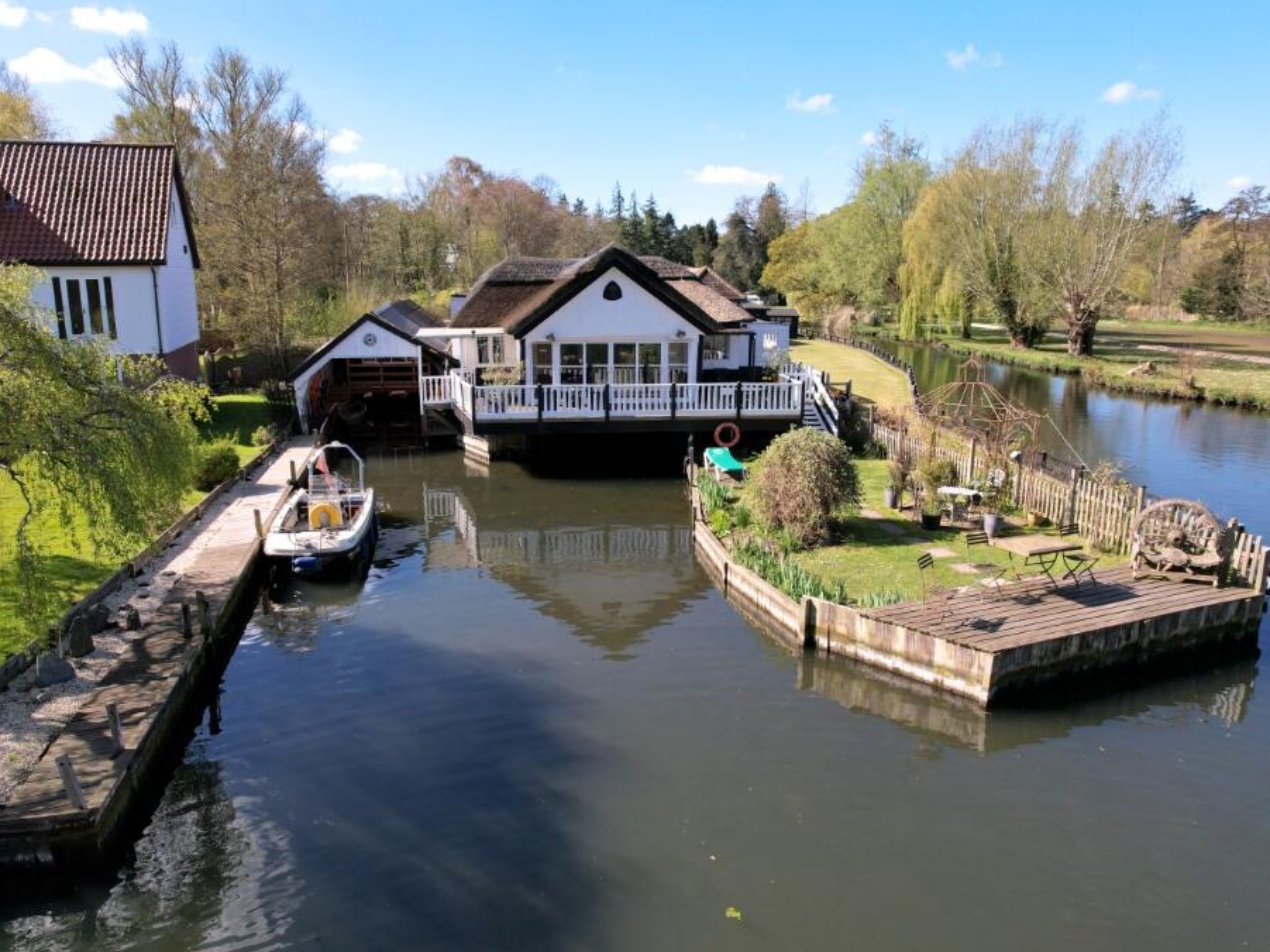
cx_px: 599
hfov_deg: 71.6
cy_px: 473
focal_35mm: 24
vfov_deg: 56.8
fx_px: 880
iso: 100
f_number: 2.8
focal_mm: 8.38
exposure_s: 1/160
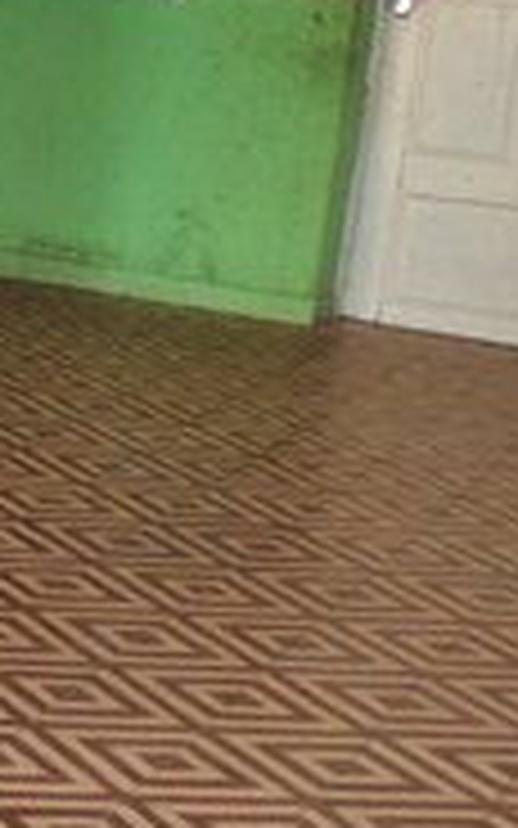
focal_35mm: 106
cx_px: -1185
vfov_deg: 19.5
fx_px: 2394
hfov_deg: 9.1
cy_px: 189
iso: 360
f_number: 3
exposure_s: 1/40
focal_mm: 4.3
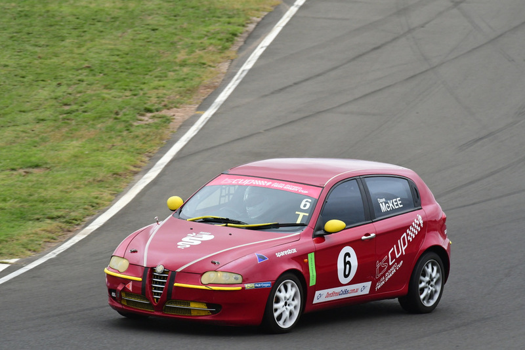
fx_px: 10941
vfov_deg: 1.8
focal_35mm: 750
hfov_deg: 2.7
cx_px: 262
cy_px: 175
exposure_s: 1/640
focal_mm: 500
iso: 1000
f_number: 11
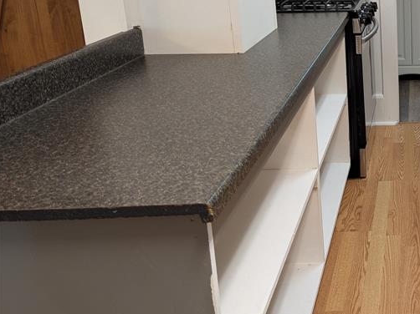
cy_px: 93
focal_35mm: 49
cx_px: 425
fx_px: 594
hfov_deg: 35.1
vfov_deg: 29.3
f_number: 1.85
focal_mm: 6.81
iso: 44
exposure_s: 1/12
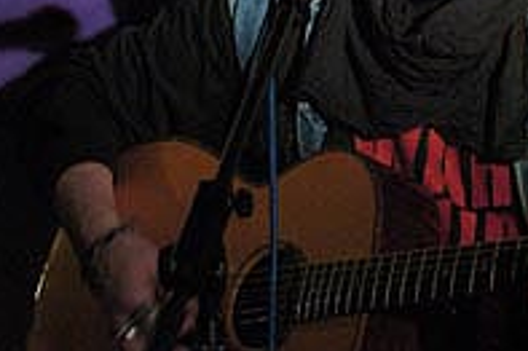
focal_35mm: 213
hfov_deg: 9.6
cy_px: 25
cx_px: 477
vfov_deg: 6.4
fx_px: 3121
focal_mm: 70
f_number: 4.5
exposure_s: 1/125
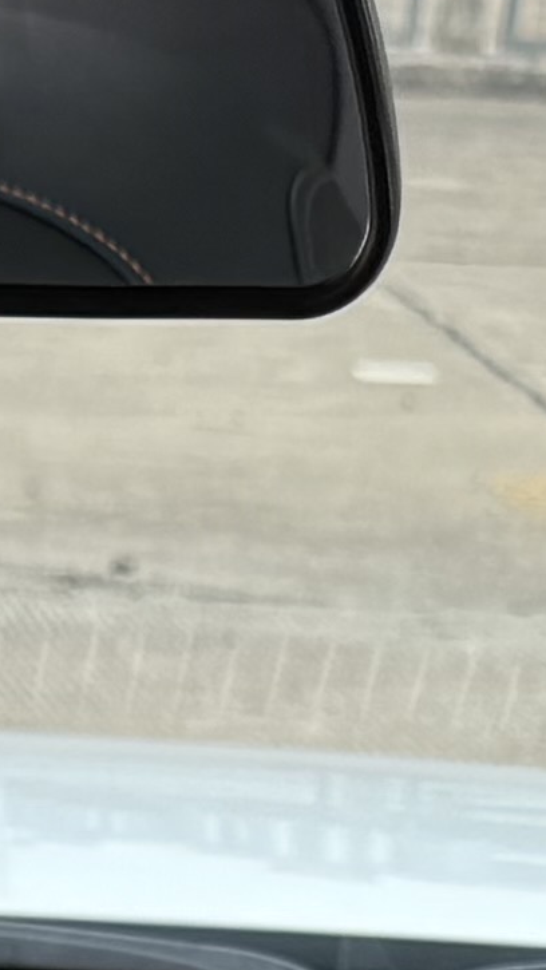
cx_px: -478
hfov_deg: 5.8
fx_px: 5300
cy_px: 2573
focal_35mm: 206
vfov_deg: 9.1
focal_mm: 6.76
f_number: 1.78
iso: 64
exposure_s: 1/250
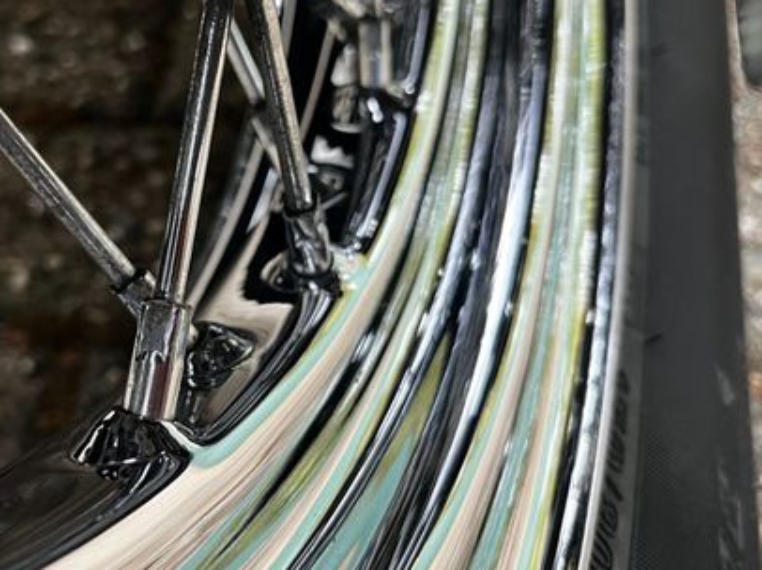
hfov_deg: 45.1
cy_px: 253
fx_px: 902
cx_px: 255
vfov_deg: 35.1
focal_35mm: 41
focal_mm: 5.1
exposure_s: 1/60
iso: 125
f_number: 1.6
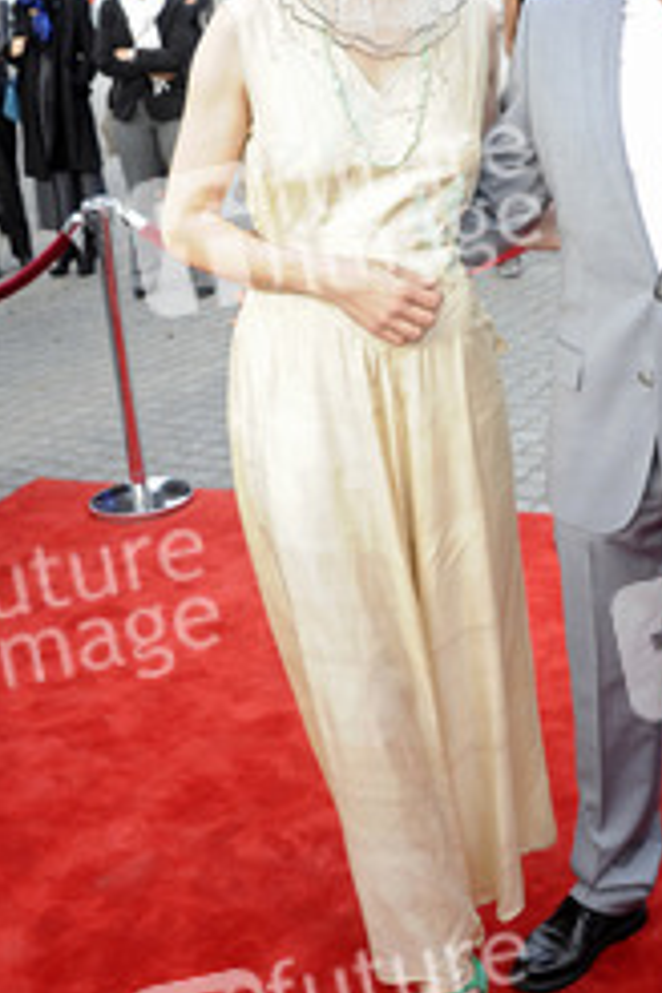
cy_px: 424
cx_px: 452
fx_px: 1434
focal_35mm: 52
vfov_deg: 38.1
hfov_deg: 25.8
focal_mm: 32
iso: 320
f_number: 6.3
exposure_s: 1/125
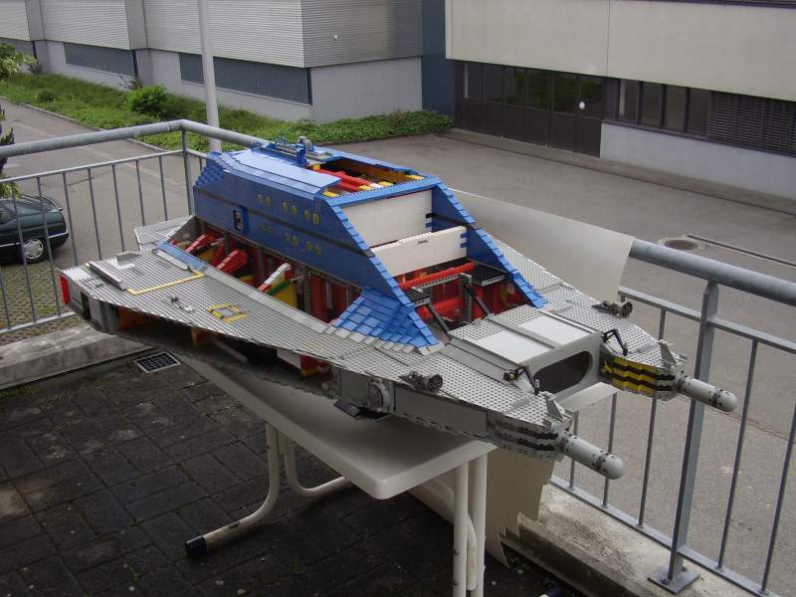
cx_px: 398
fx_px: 690
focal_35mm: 30
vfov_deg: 46.8
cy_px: 298
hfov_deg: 60.0
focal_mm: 5.8
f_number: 4.1
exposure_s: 1/353
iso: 71
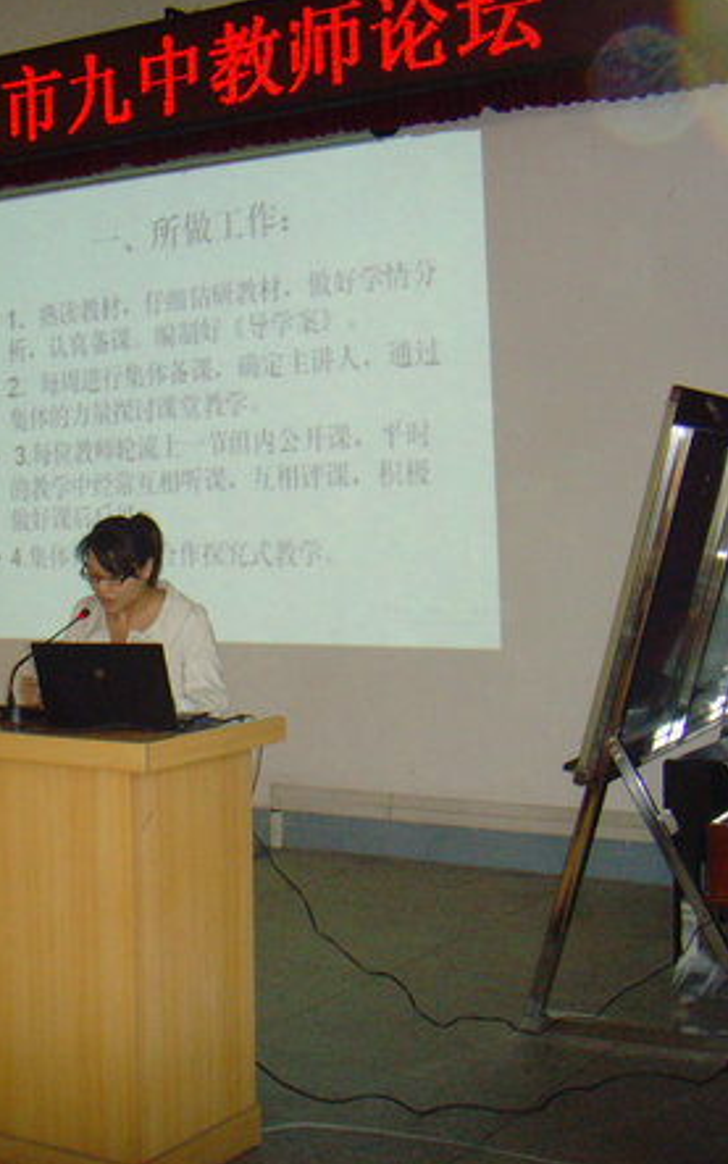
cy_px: 578
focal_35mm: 56
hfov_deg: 22.8
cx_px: 131
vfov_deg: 36.3
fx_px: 1777
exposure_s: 1/45
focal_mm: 6.6
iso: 320
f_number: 3.5
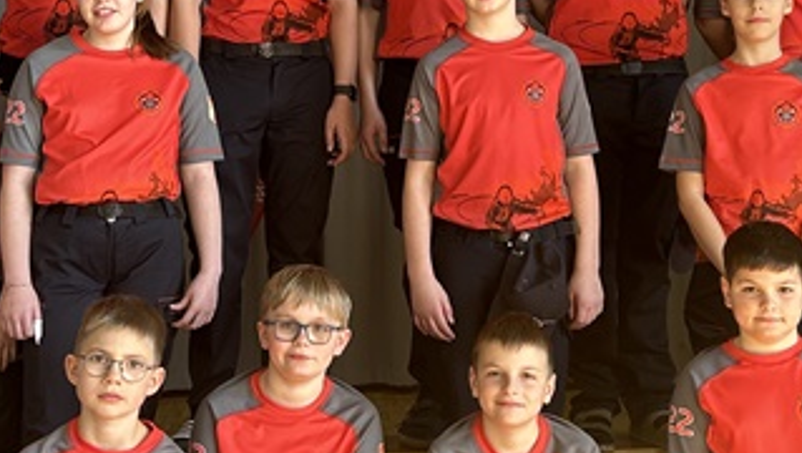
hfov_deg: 29.7
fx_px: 1511
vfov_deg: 17.0
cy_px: 128
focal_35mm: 71
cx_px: 370
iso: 80
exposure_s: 1/121
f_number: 1.5
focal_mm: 5.7
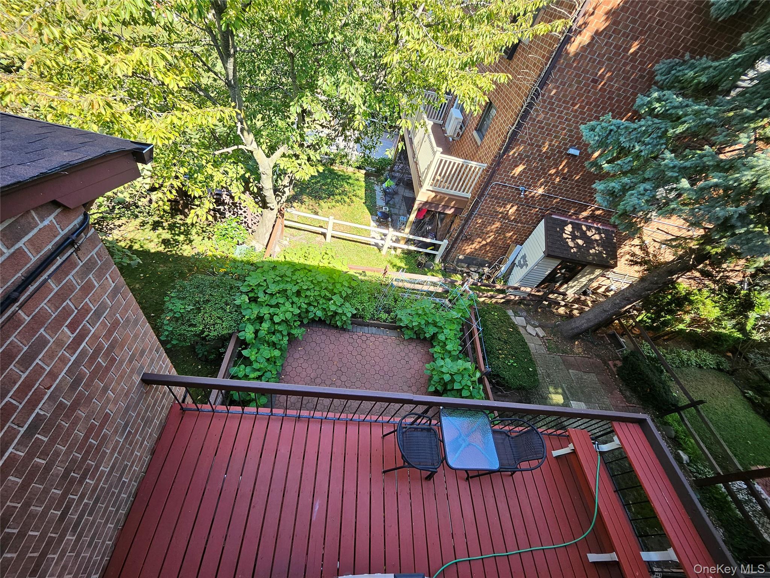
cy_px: 289
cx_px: 385
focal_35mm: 13
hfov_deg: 106.2
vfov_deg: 89.9
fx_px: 289
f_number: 2.2
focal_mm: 1.74
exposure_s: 1/130
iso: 32
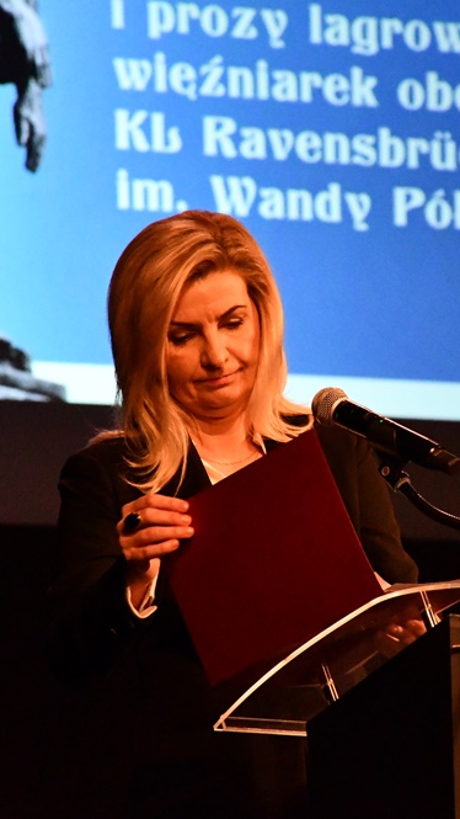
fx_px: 7178
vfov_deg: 6.5
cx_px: 369
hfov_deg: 3.7
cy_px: 410
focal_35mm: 331
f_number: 5.6
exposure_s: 1/250
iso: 12800
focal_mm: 140
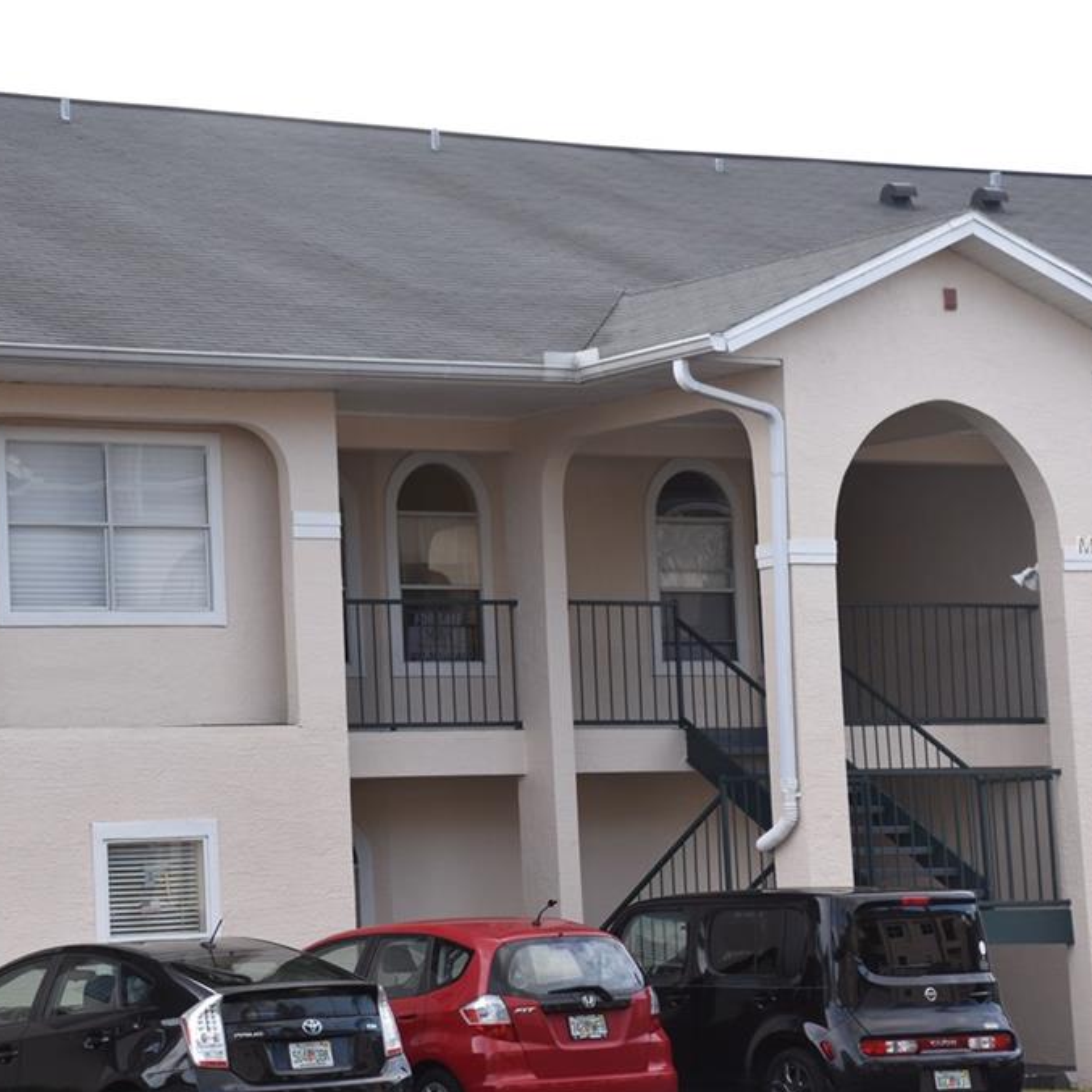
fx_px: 3997
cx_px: 341
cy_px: 544
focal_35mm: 112
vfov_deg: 15.6
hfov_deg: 15.5
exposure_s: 1/250
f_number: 8
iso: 360
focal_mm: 58
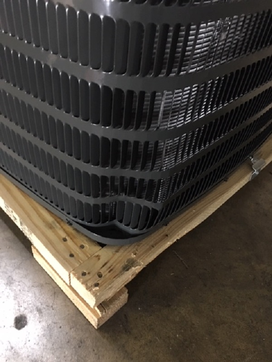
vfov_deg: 61.7
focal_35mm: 29
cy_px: 181
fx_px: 304
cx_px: 136
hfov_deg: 48.2
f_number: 2.2
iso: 160
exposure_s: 1/4
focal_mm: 4.15
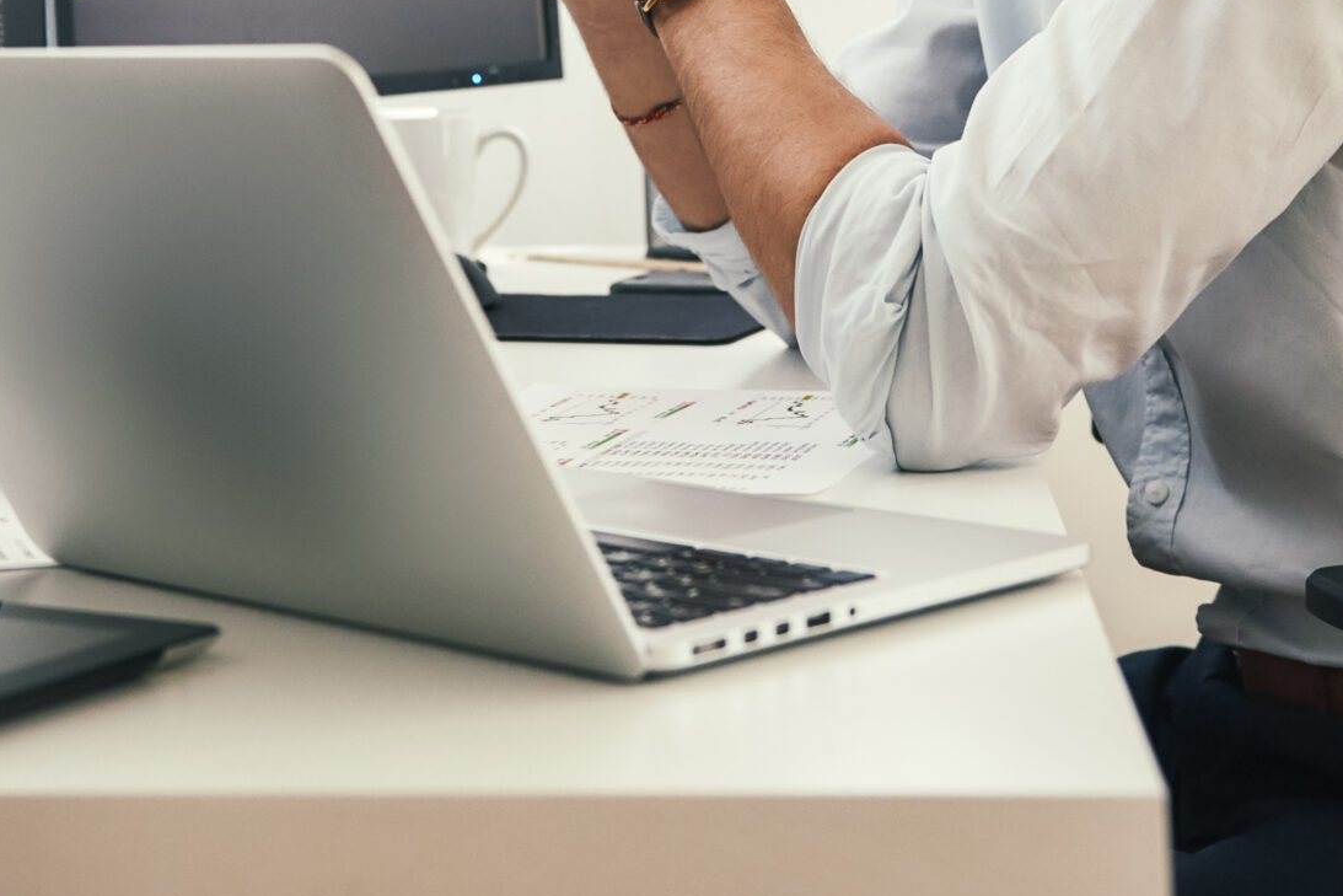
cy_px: -142
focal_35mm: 82
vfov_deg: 16.1
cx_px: 429
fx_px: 3059
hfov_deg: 24.6
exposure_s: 1/80
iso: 800
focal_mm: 35
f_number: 3.2
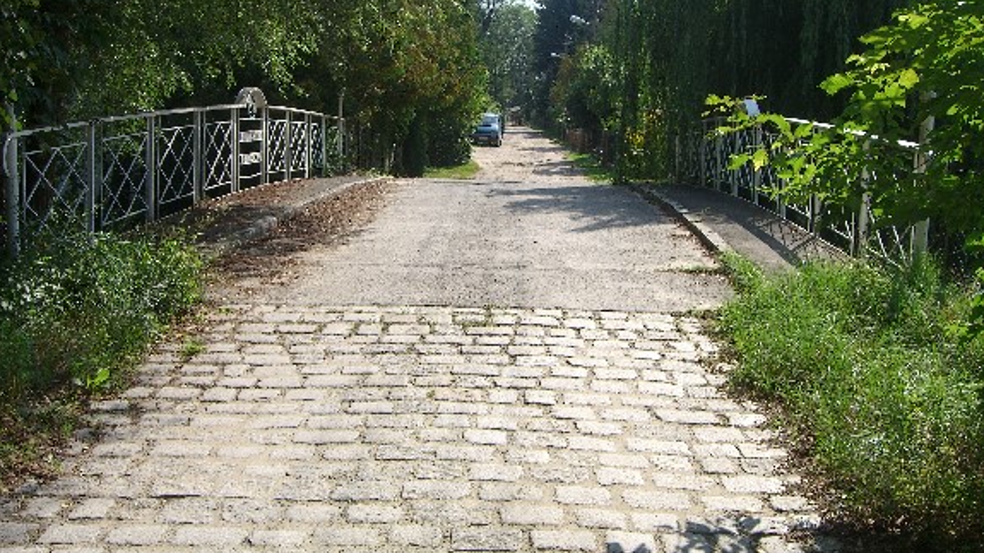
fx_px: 1095
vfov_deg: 28.3
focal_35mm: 42
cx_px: 494
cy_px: 223
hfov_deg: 48.4
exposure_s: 1/400
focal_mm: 7.9
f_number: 4
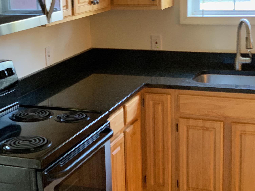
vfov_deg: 20.7
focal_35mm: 71
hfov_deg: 27.4
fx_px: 523
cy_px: 84
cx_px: 128
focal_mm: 6
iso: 640
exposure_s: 1/30
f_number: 2.4
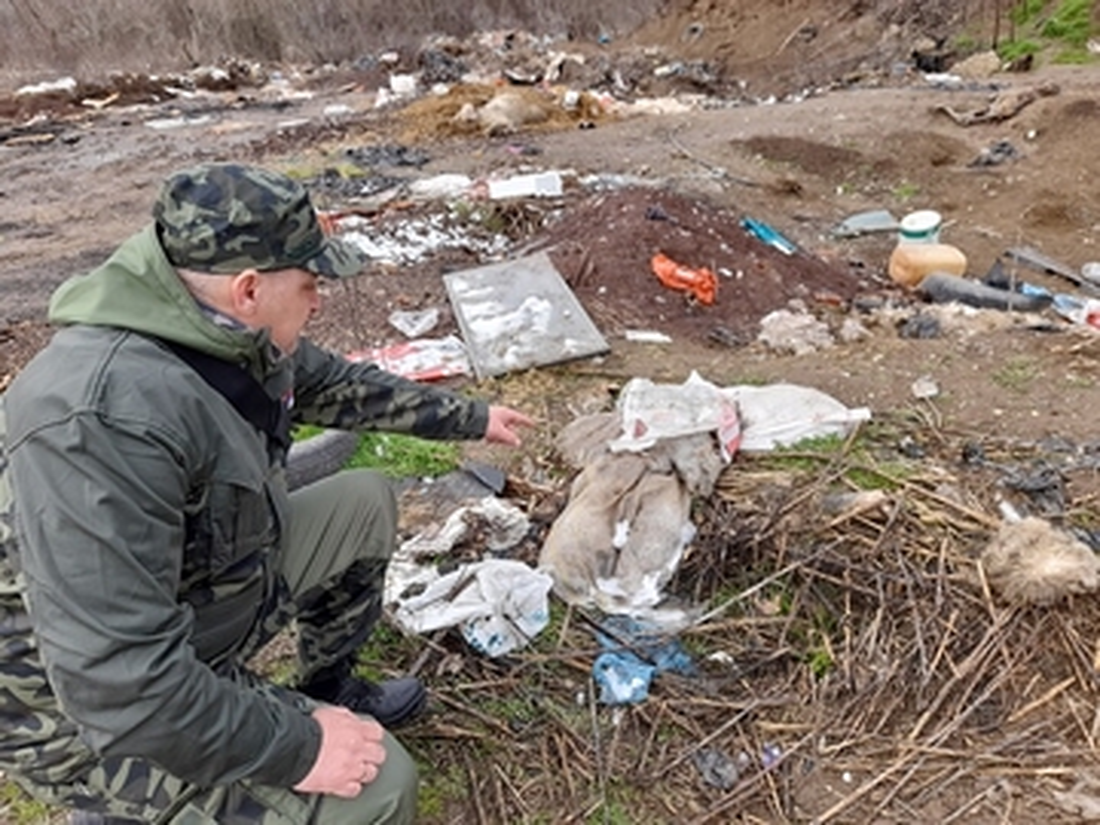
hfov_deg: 69.4
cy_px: 412
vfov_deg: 54.9
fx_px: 794
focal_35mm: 25
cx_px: 550
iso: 20
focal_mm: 4.6
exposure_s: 1/245
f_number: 2
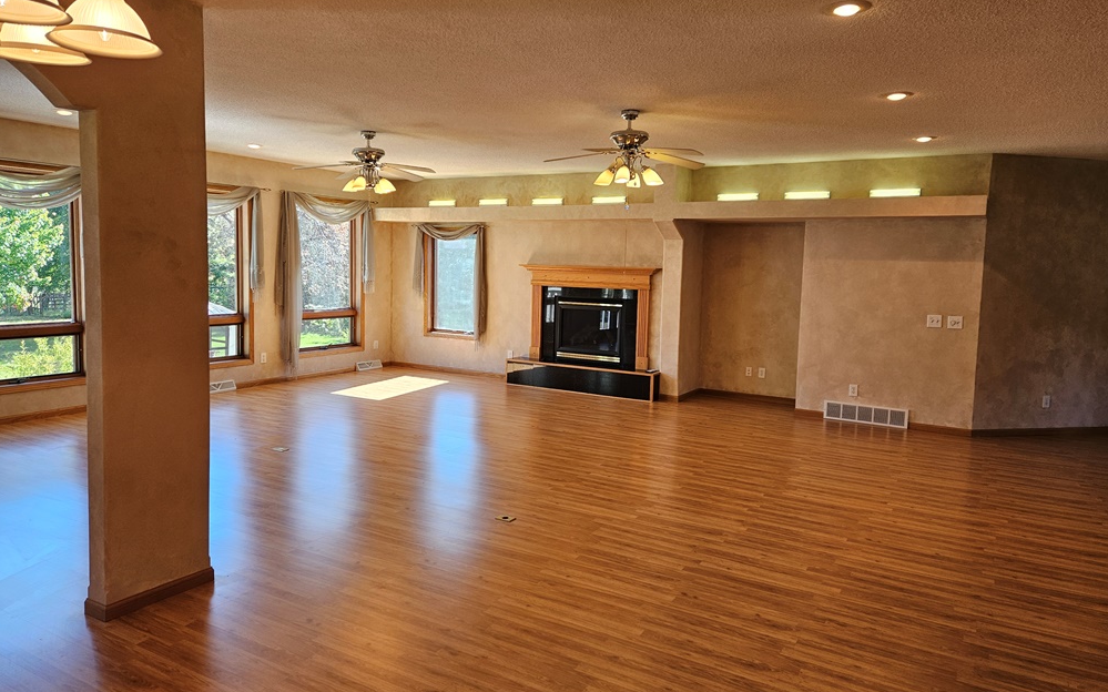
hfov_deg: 72.5
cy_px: 323
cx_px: 565
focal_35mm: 25
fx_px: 755
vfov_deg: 49.2
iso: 100
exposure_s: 1/120
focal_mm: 5.4
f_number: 1.8
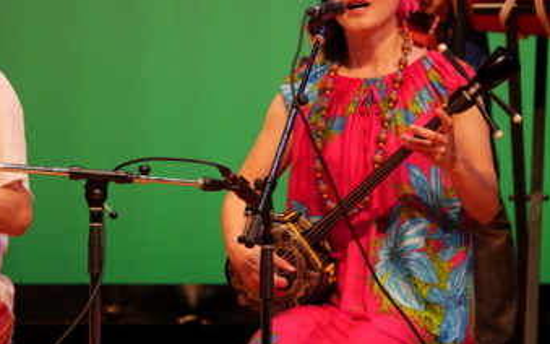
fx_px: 4692
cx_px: 290
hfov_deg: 6.7
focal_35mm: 313
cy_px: 68
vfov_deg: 4.2
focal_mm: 100
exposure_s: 1/200
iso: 500
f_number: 2.8
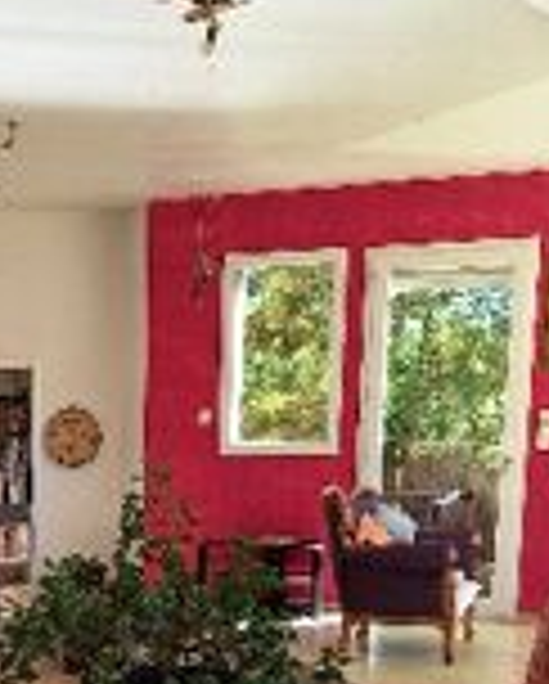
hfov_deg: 23.4
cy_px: 632
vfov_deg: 28.7
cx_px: 27
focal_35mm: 63
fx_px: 1277
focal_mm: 5.54
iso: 40
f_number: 1.8
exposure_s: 1/254
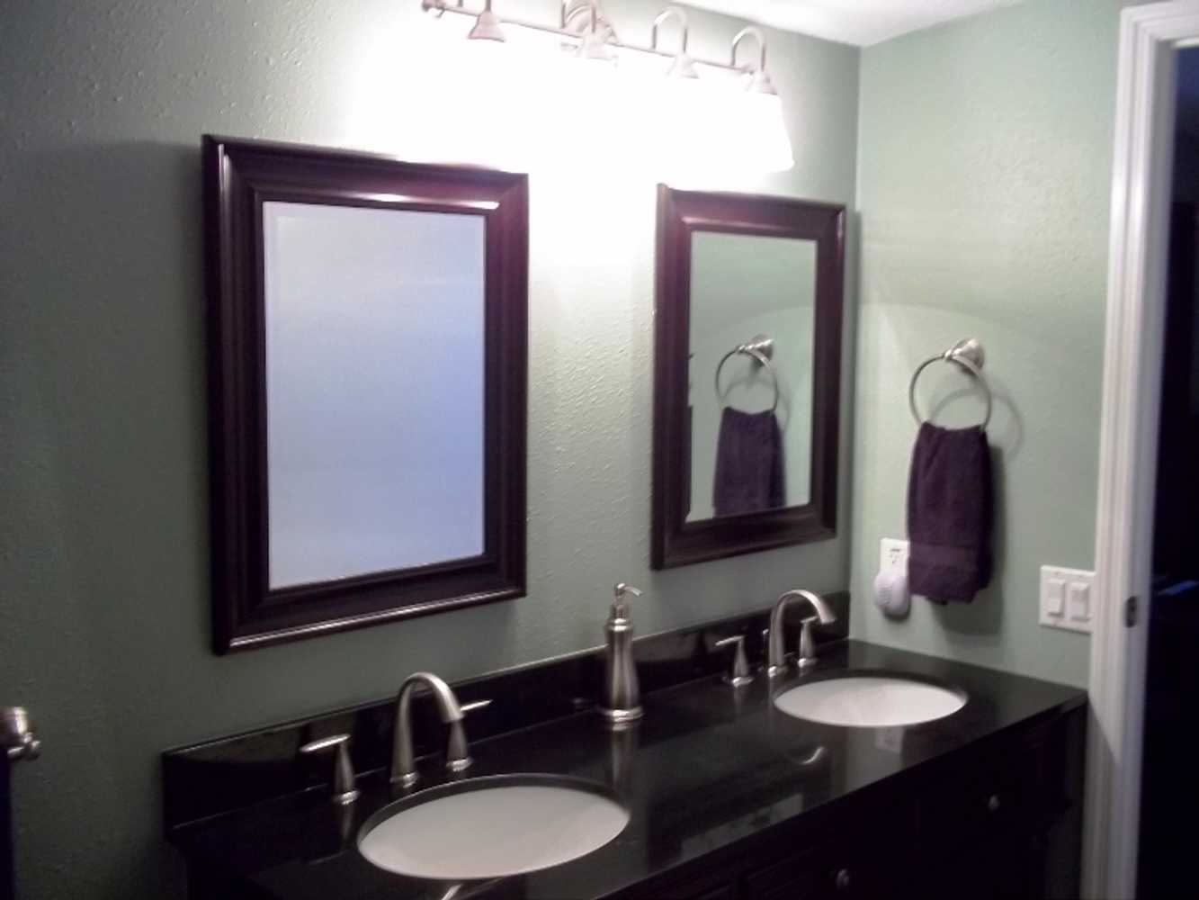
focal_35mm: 36
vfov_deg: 39.7
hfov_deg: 51.4
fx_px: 1247
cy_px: 450
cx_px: 600
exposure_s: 1/20
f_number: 3.1
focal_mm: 6.5
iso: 160
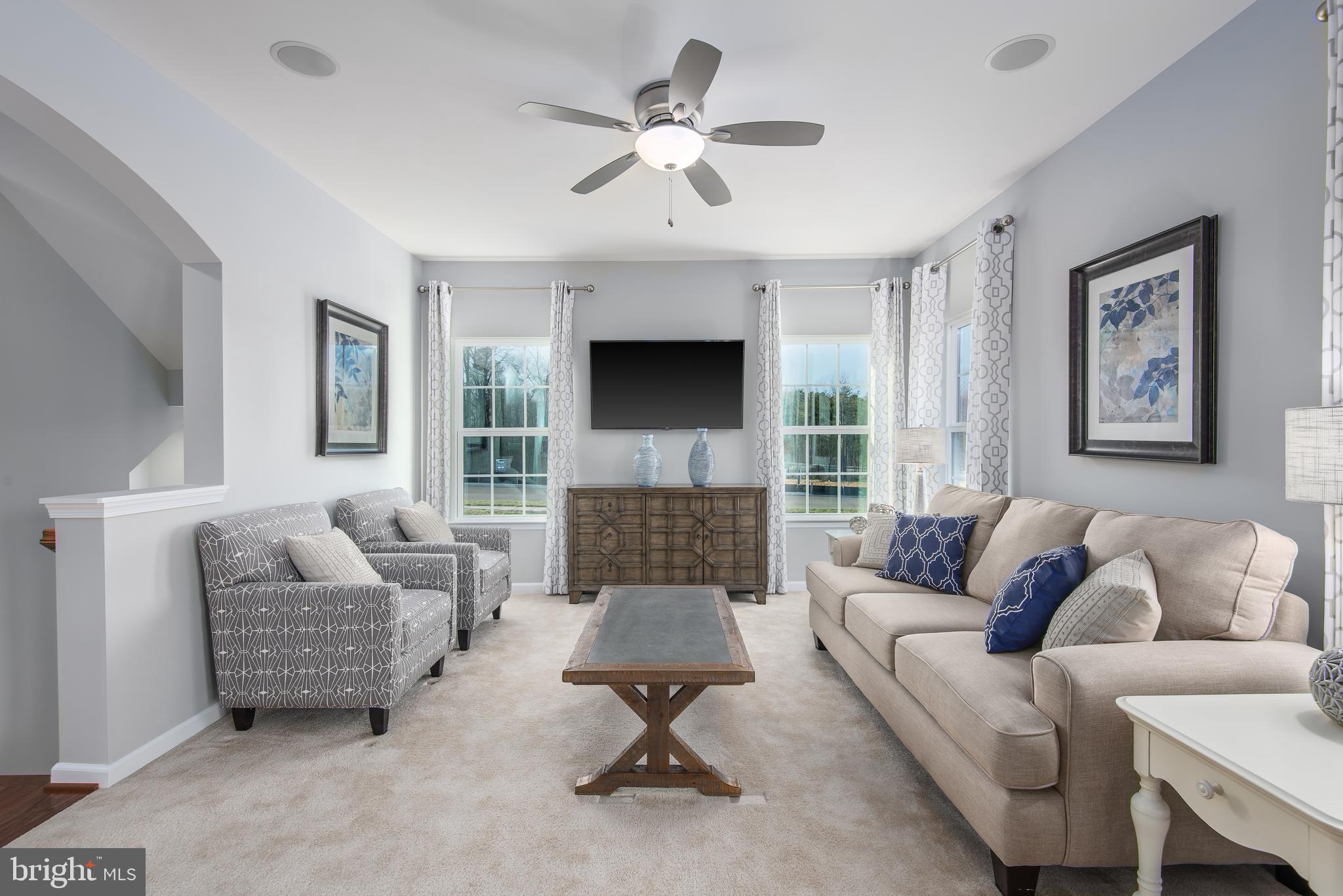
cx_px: 672
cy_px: 448
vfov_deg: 73.8
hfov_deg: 96.7
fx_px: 597
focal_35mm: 16
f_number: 8
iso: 320
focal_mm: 16
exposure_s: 1/250
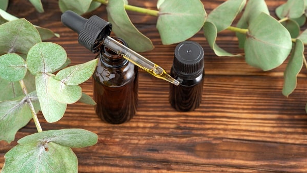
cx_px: 153
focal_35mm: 95
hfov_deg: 22.4
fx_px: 774
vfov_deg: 12.8
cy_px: 84
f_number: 7.1
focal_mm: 60
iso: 160
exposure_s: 1/180
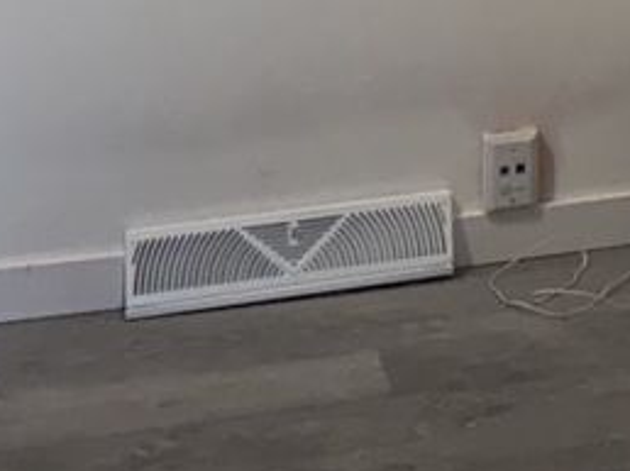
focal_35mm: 134
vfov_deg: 10.1
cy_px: -520
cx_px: 1433
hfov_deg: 12.2
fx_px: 2436
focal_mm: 6.76
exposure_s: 1/120
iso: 200
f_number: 1.78
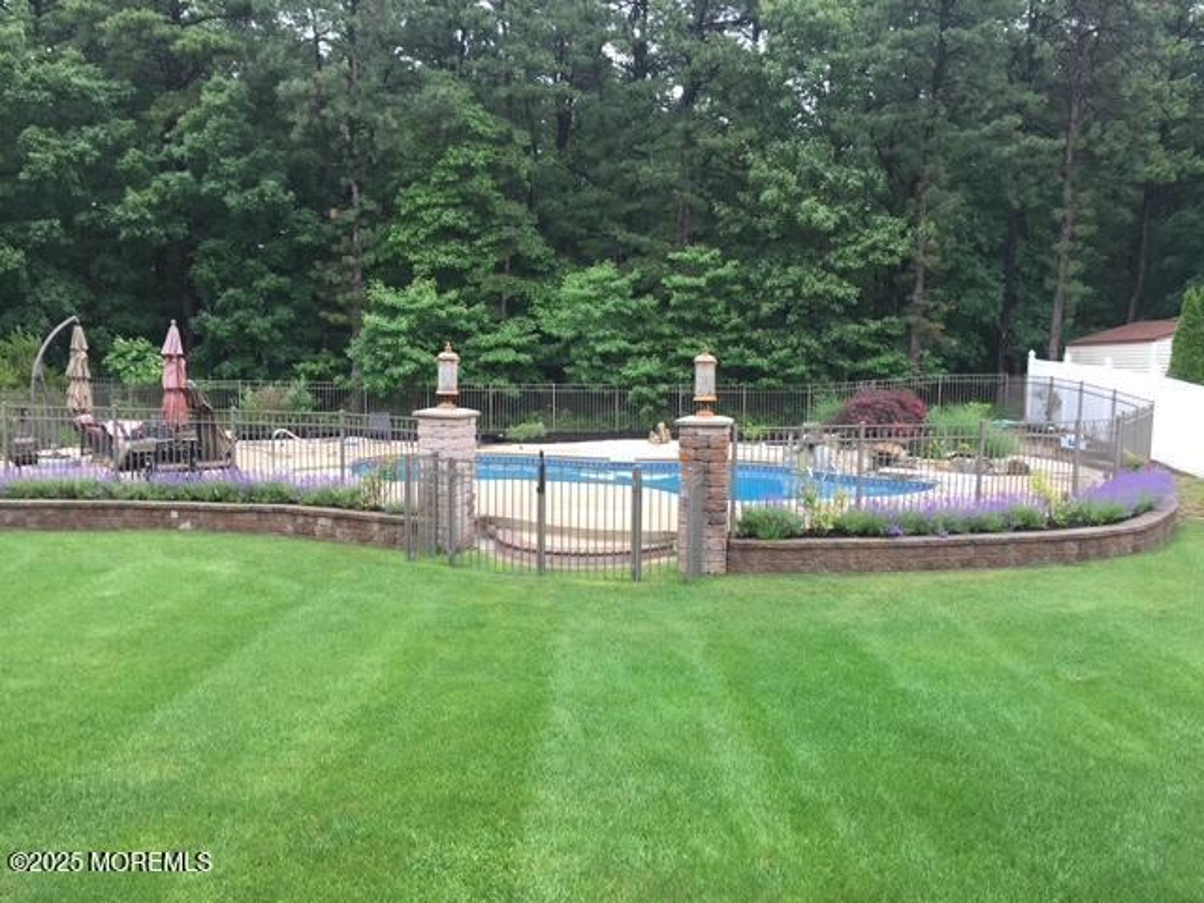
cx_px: 602
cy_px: 452
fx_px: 1009
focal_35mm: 29
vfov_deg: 48.2
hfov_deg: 61.7
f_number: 2.2
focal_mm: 4.15
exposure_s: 1/60
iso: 40
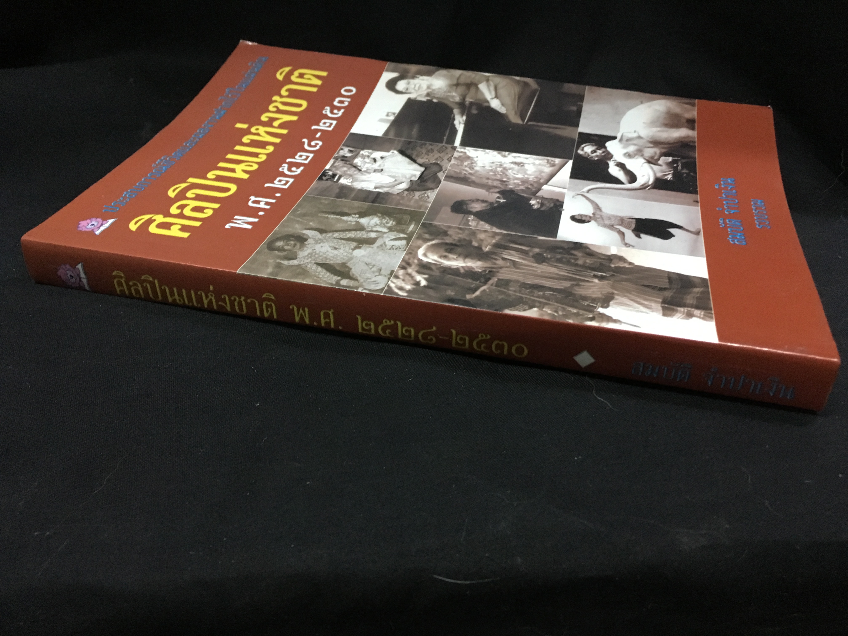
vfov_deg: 48.2
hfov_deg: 61.7
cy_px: 318
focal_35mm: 29
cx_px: 424
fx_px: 710
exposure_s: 1/17
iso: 250
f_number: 2.2
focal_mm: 4.15
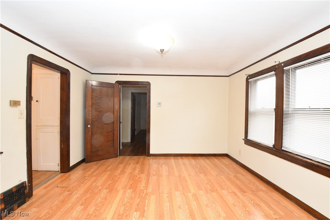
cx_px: 165
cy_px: 110
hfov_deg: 100.4
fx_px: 137
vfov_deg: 77.3
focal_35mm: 15
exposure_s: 1/30
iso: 2800
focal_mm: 10
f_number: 8
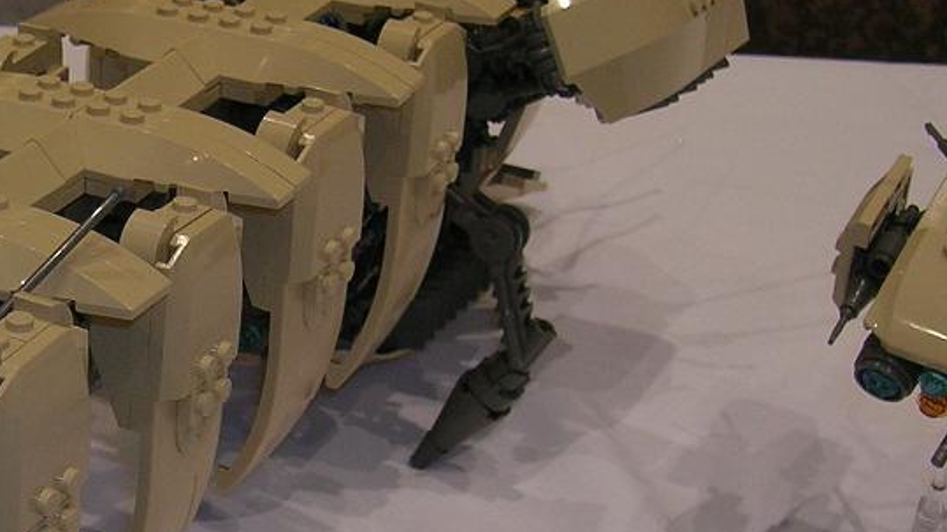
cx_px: 91
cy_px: 497
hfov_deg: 23.3
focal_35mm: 89
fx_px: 2235
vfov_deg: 13.4
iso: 50
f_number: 2.9
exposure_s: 1/30
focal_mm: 5.7
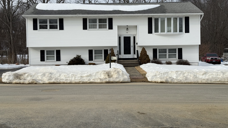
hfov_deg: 39.2
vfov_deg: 22.6
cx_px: 115
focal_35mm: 53
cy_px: 58
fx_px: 320
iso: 64
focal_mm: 6.76
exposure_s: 1/4878
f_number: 1.78
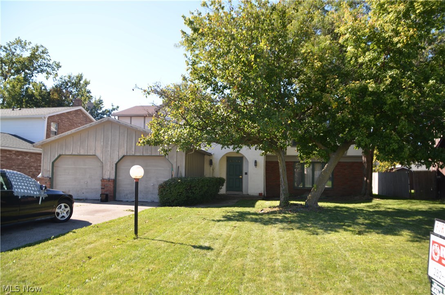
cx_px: 222
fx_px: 333
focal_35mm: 27
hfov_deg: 67.5
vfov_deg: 47.7
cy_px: 148
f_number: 5.6
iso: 100
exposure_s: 1/250
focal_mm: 18
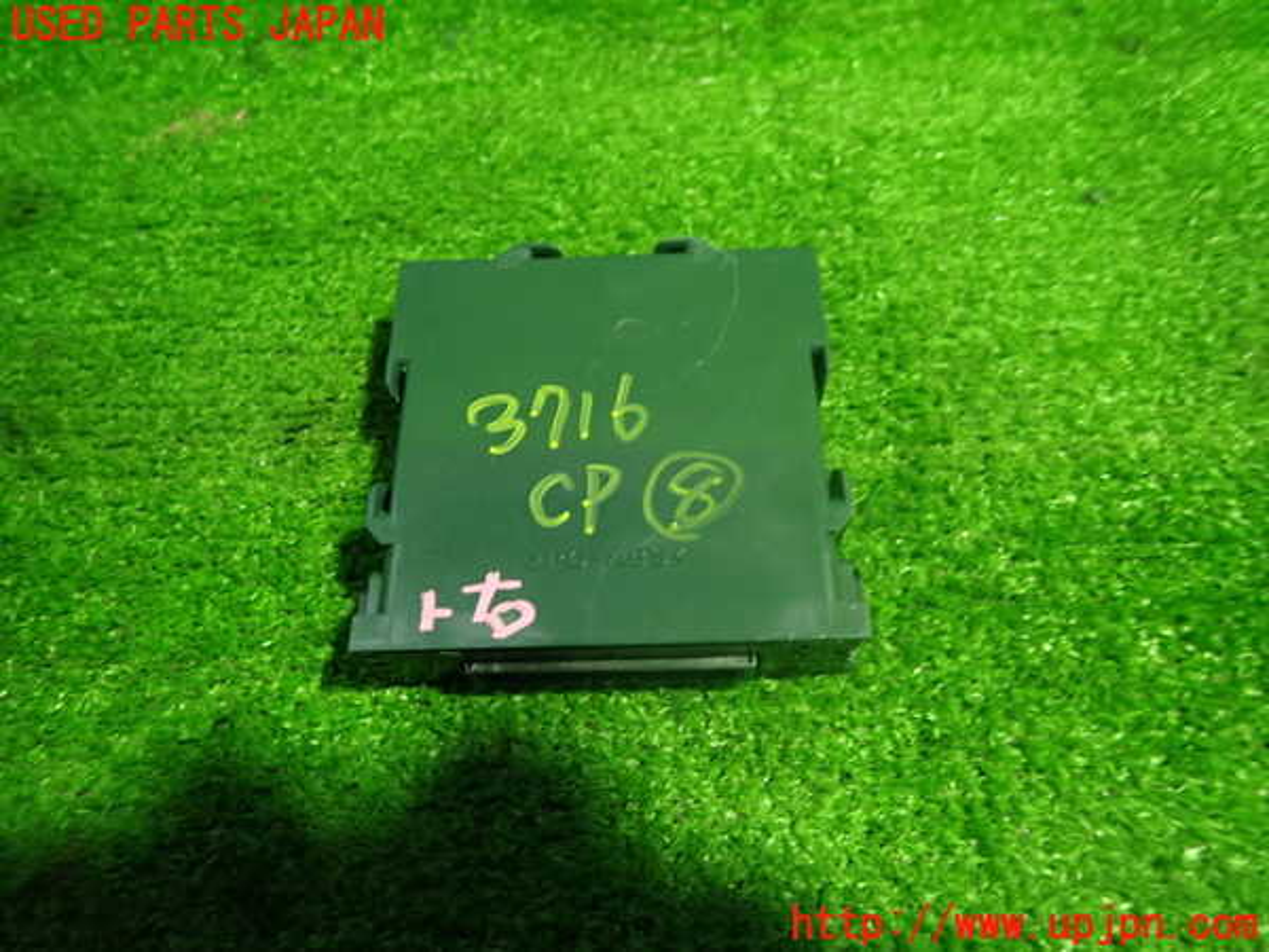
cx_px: 634
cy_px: 476
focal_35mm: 25
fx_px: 916
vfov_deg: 54.9
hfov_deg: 69.4
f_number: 2
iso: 250
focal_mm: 4.5
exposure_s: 1/30
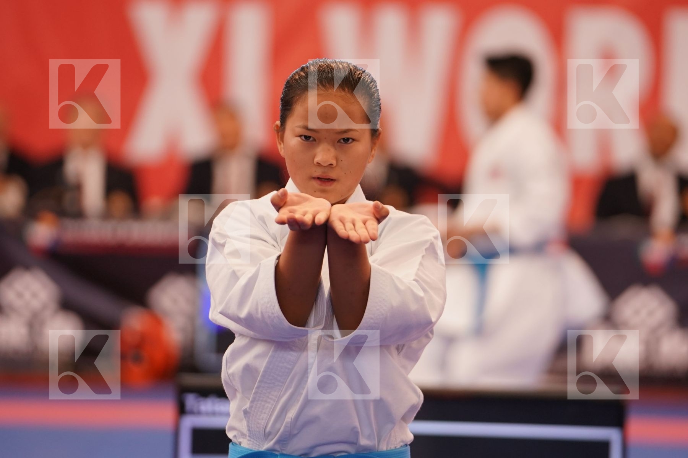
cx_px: 344
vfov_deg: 4.9
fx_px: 5351
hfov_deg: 7.4
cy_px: 229
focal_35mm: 280
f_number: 2.8
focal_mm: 187
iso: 800
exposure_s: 1/500
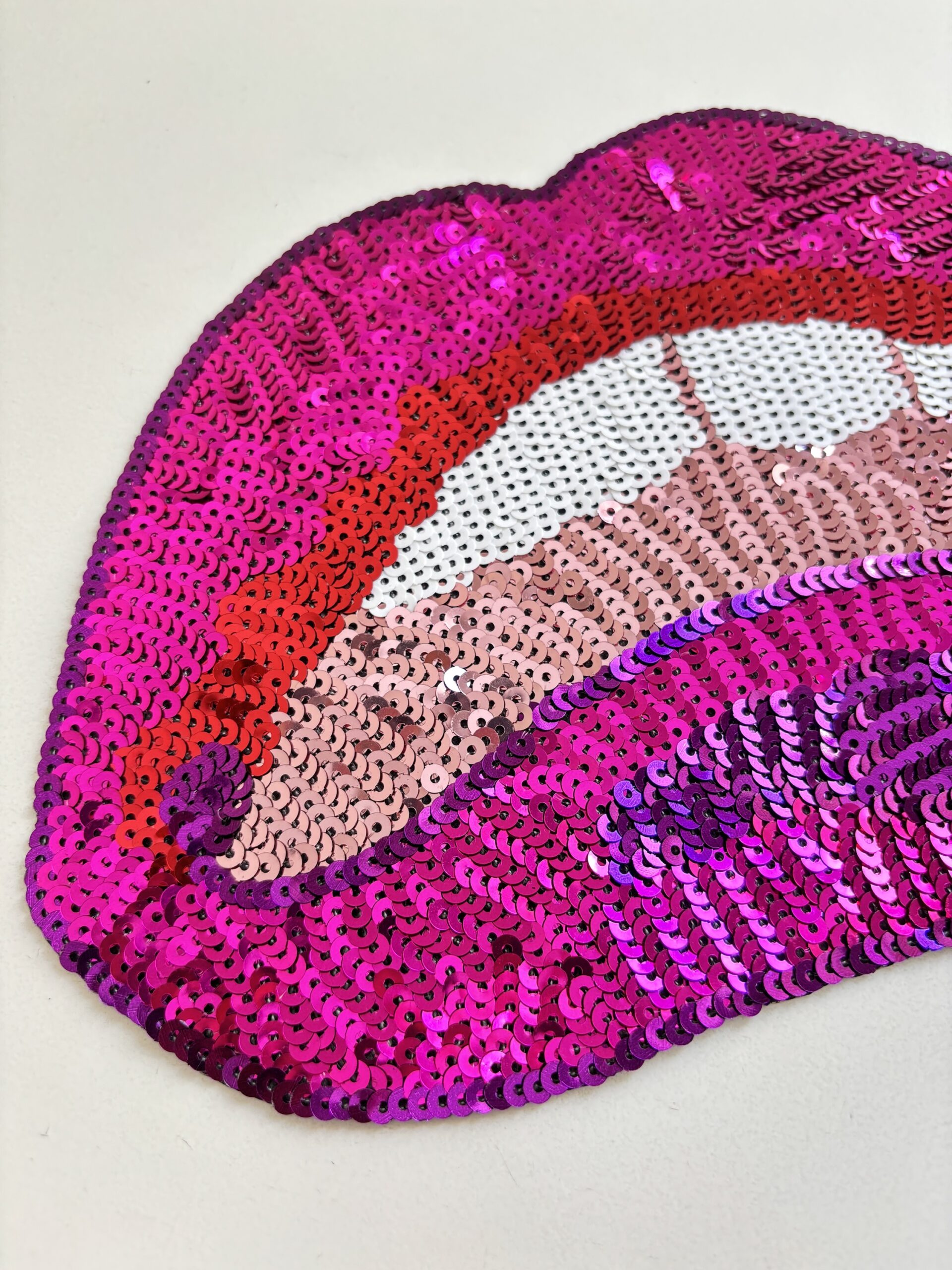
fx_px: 953
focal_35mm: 26
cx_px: 476
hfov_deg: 53.1
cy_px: 635
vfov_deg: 67.3
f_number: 1.6
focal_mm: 5.96
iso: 125
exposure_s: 1/79
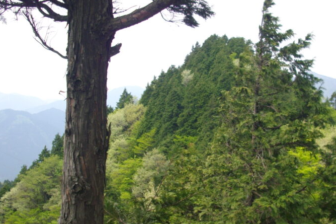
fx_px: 550
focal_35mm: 59
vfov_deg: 23.0
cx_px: 175
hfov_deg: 33.9
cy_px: 116
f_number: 5.6
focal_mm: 6.2
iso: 100
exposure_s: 1/160
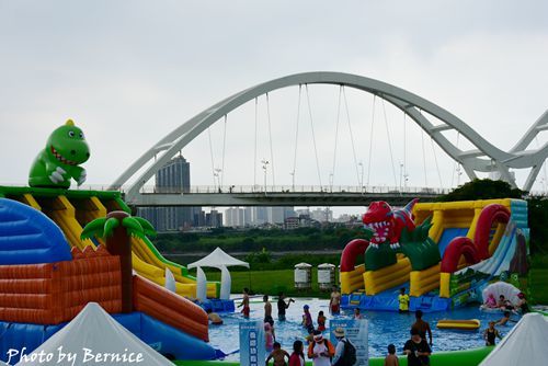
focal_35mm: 48
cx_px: 274
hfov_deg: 41.1
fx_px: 731
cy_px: 183
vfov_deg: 28.1
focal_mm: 32
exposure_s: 1/200
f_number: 5.6
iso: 100
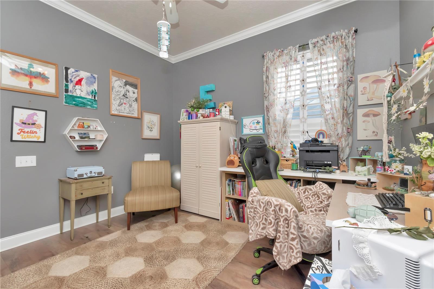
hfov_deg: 100.4
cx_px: 217
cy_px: 144
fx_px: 181
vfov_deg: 77.3
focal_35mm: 15
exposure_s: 1/200
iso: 500
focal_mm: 10
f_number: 9
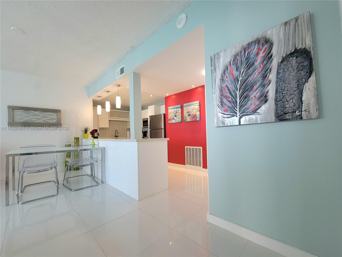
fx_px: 128
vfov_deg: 89.9
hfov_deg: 106.2
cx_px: 171
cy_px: 128
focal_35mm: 13
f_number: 2.2
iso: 80
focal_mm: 2.2
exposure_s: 1/60.2
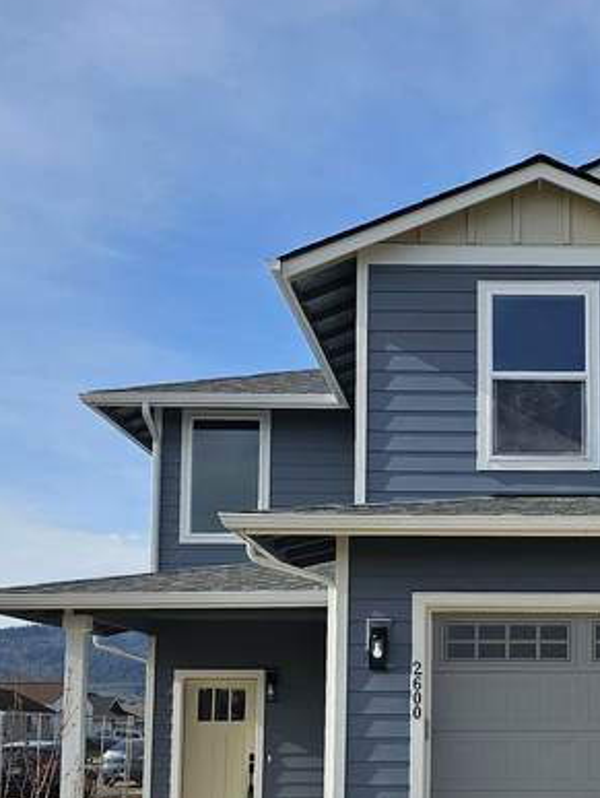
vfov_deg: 33.1
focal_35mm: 57
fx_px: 1315
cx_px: 538
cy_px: 594
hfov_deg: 24.9
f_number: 1.7
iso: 10
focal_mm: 6.3
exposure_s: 1/1011
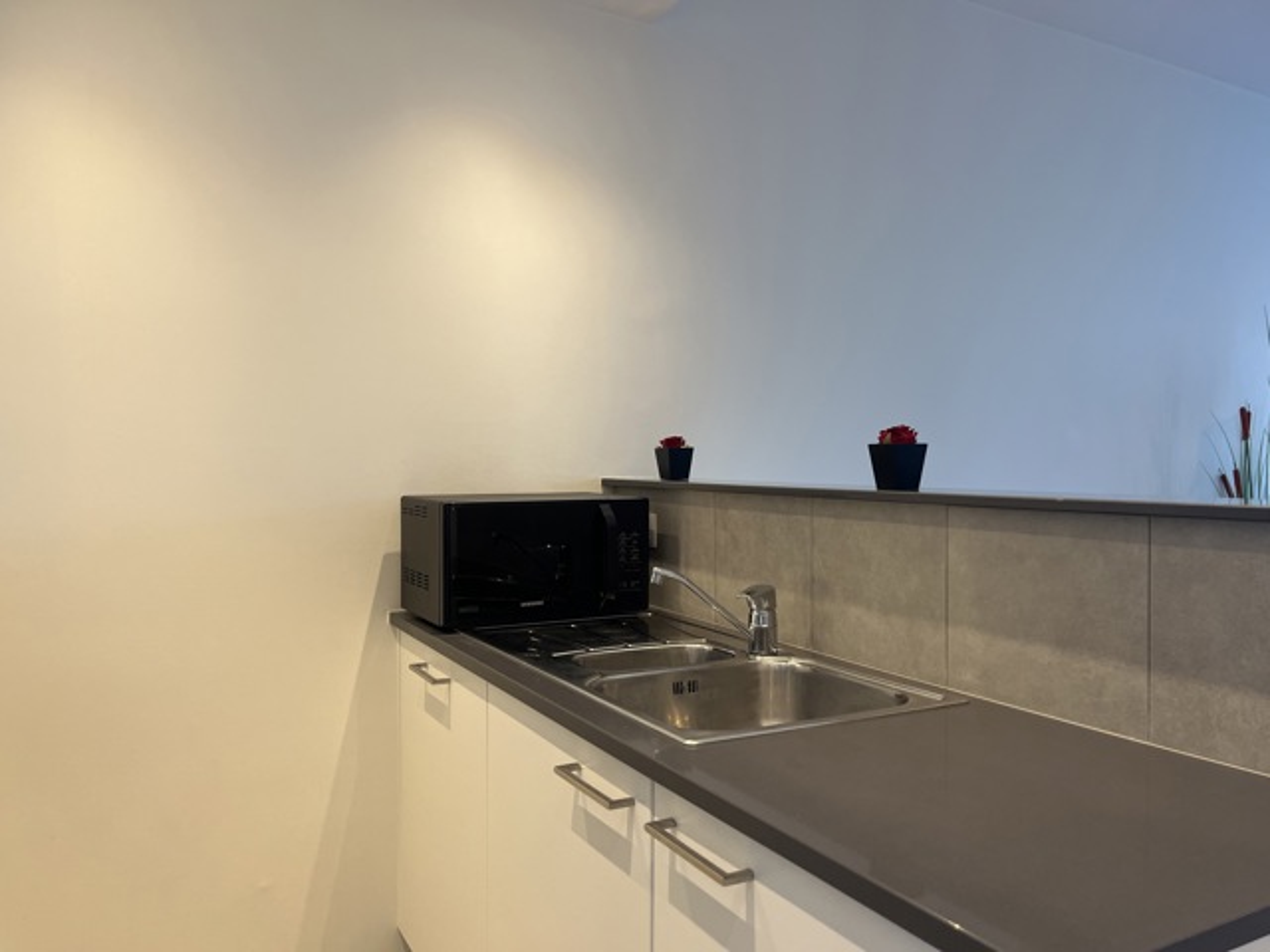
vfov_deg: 53.1
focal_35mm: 26
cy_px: 476
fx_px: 954
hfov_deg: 67.3
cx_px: 635
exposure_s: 1/104
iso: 125
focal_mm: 5.1
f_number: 1.6
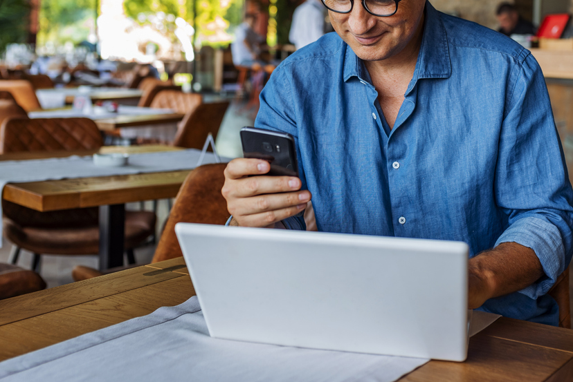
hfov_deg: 37.1
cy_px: 97
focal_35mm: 53
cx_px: 377
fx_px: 844
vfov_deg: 25.3
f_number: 2.8
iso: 250
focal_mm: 35
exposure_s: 1/125
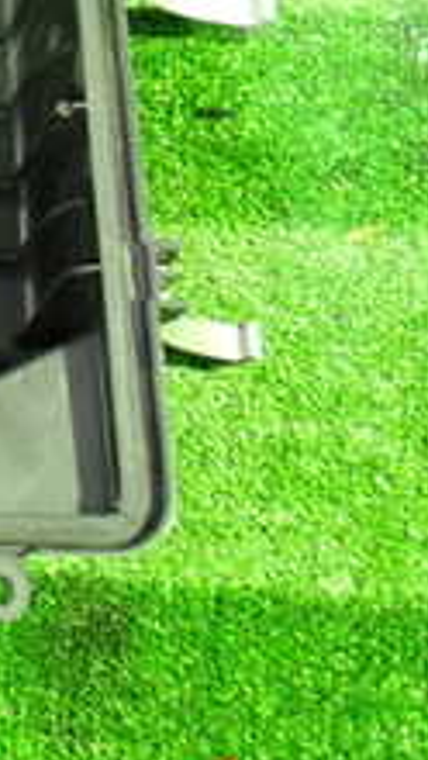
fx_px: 1793
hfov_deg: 11.6
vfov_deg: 23.2
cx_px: -549
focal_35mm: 89
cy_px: 55
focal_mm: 5.4
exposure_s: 1/10
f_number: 2.3
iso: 800
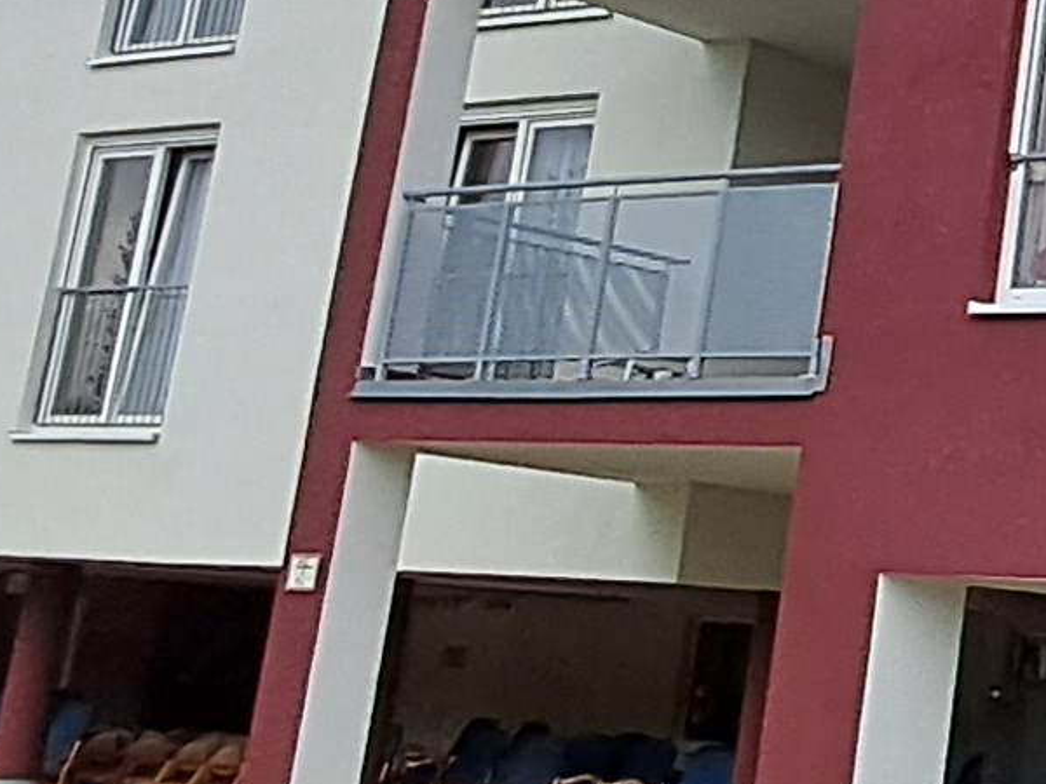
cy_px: 57
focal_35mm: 87
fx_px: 2629
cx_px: 1731
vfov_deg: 16.7
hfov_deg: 18.8
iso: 40
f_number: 2.2
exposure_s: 1/613
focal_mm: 1.64
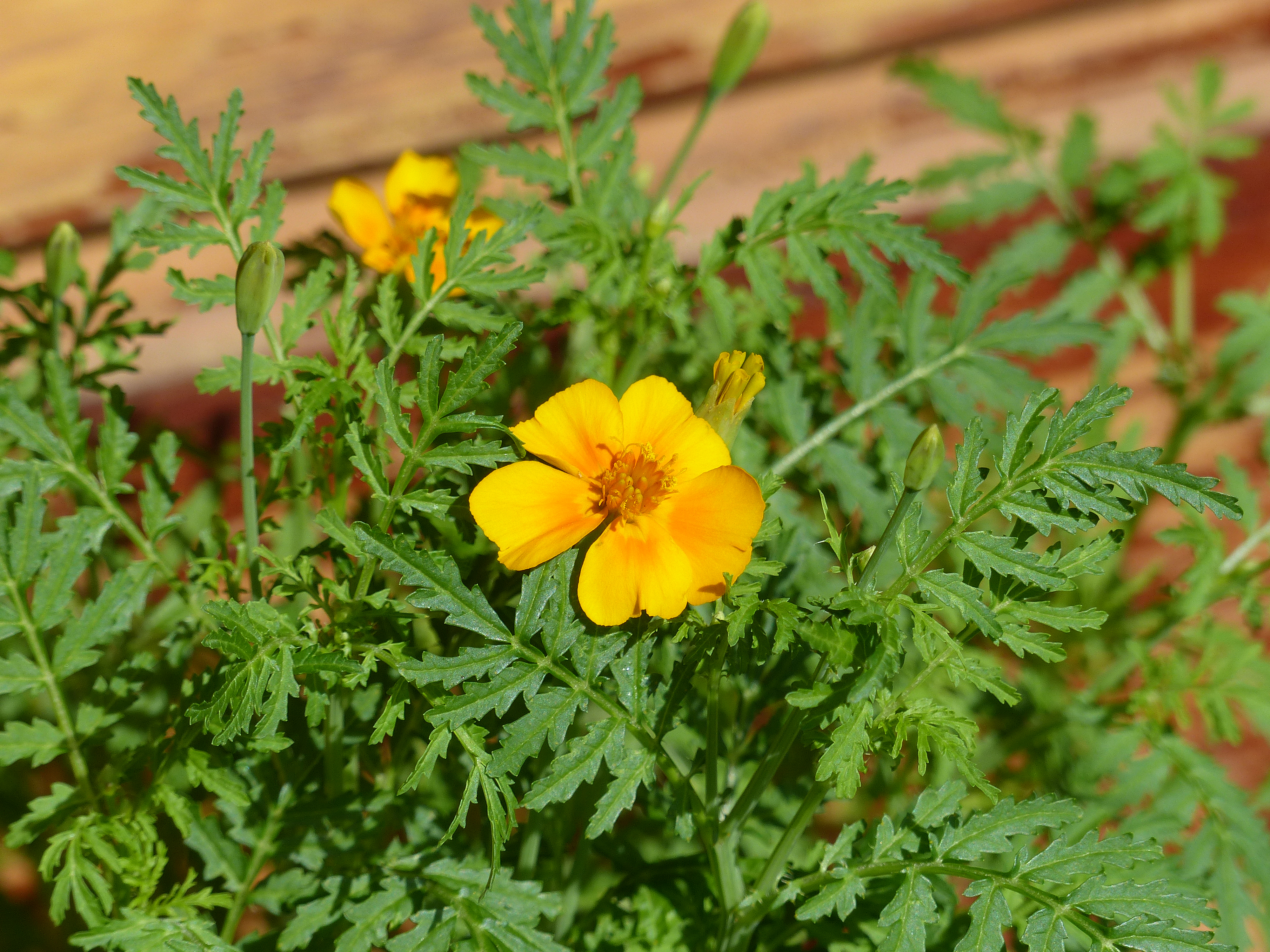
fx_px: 13648
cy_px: 476
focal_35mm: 372
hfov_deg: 5.3
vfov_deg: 4.0
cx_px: 635
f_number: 4
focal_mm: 67
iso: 100
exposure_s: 1/800
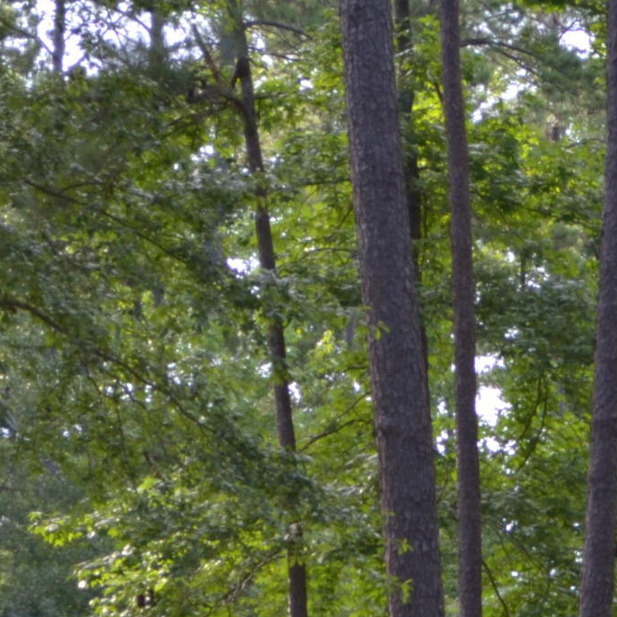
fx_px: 4759
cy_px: 853
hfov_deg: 7.4
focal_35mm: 236
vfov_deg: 7.3
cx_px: 703
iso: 100
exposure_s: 1/30
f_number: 5.3
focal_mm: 42
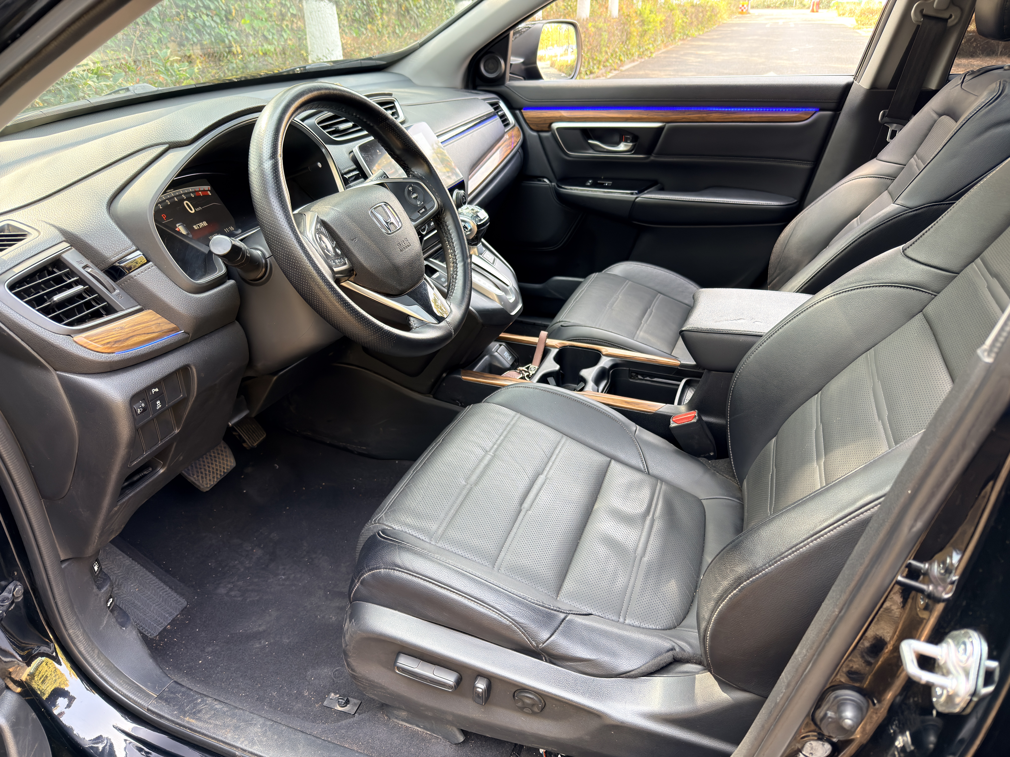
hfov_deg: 71.6
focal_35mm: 24
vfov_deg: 56.8
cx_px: 505
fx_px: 700
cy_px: 378
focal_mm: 6.76
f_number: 1.78
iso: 160
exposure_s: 1/104
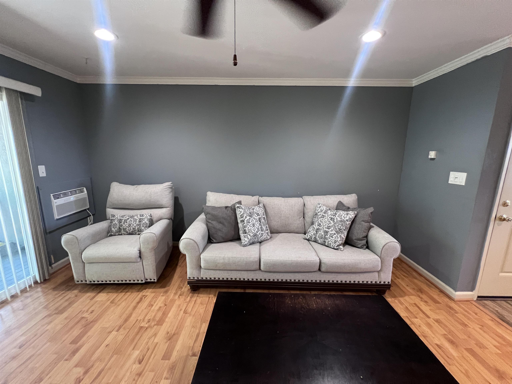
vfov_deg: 89.9
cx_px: 256
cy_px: 192
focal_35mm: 13
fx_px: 192
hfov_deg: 106.2
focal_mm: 1.57
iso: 400
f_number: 1.8
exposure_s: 1/60
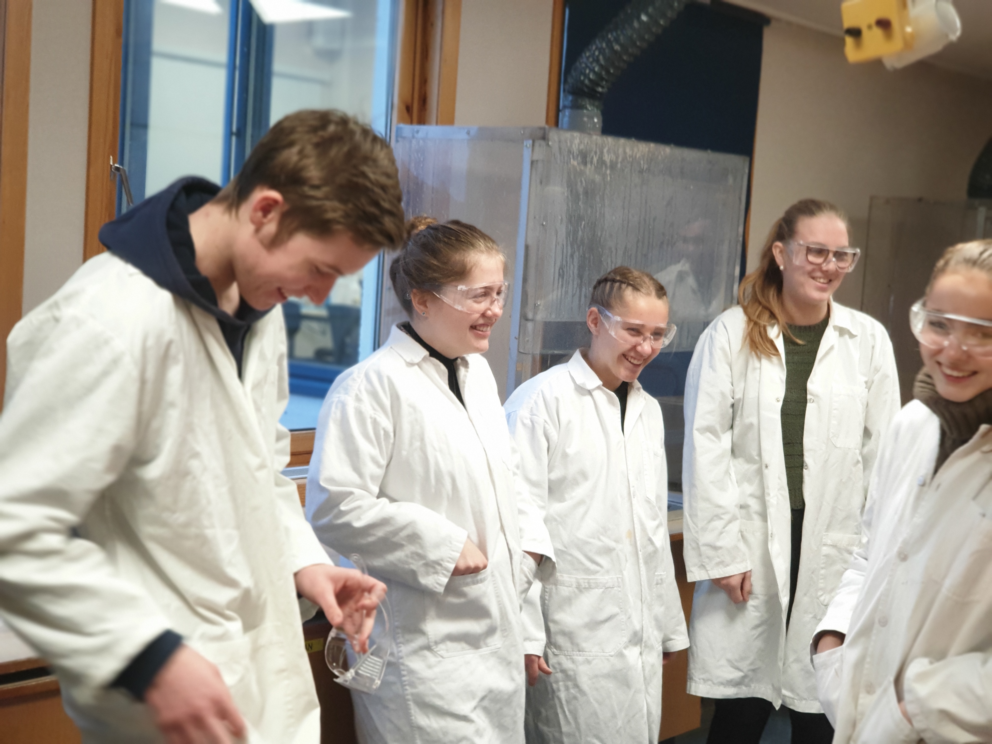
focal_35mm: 52
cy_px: 372
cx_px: 496
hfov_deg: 36.8
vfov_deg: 28.0
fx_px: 1490
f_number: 2.4
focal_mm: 6
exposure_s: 1/33
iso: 200
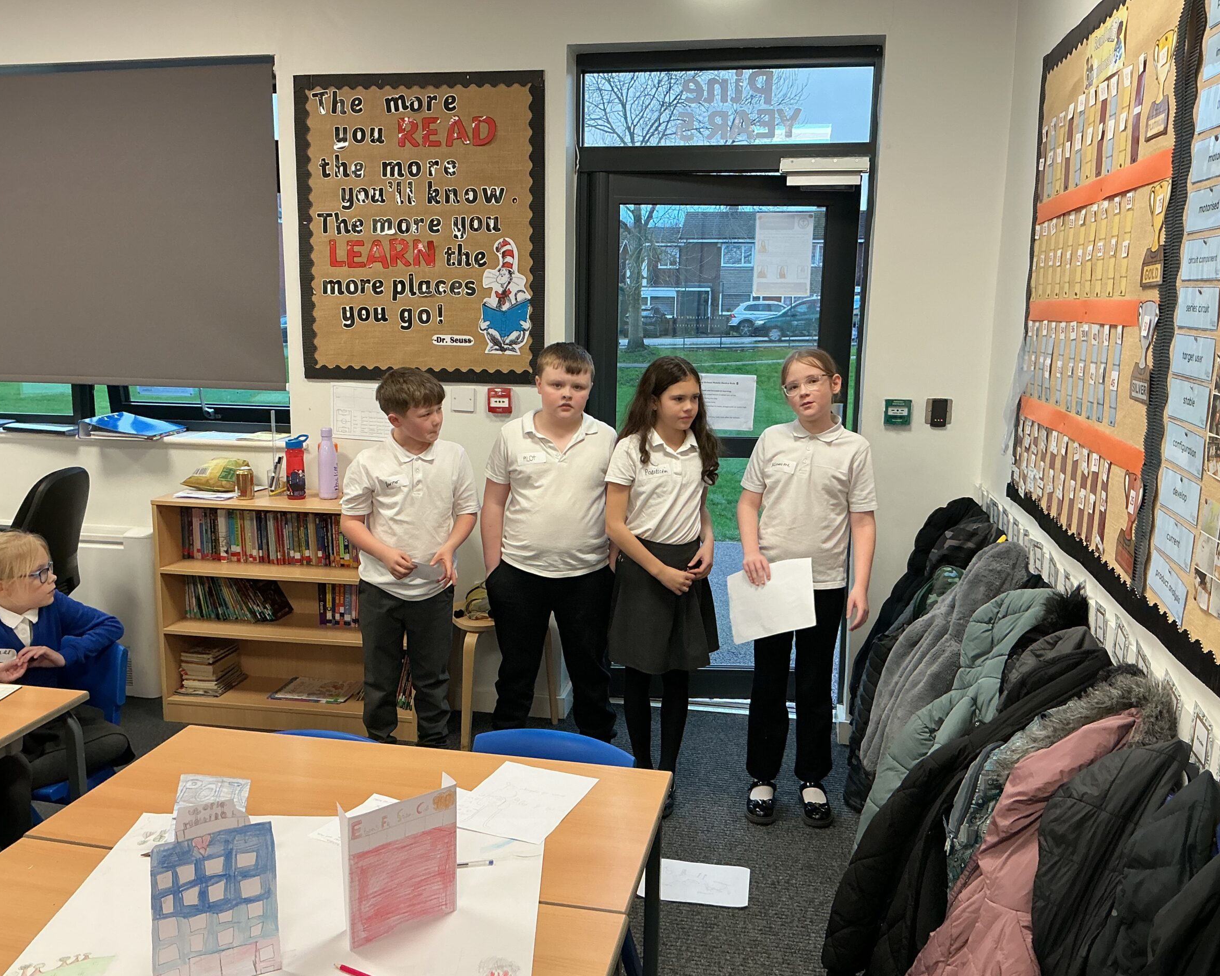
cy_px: 500
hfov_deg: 57.2
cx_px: 588
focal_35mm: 31
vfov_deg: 47.1
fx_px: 1119
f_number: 1.8
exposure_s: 1/60
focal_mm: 3
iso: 80
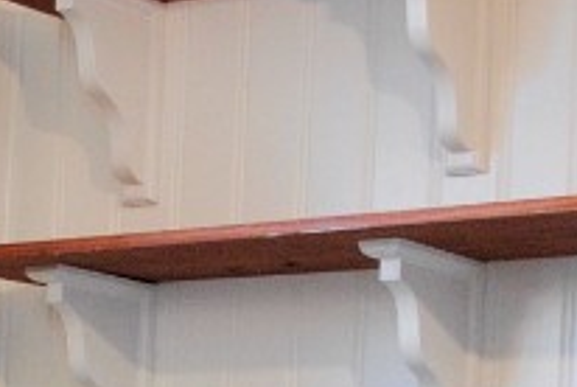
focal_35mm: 167
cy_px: 740
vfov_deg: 7.9
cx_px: 43
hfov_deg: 12.2
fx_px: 2680
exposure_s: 1/30
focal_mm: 20
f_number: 3.8
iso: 800
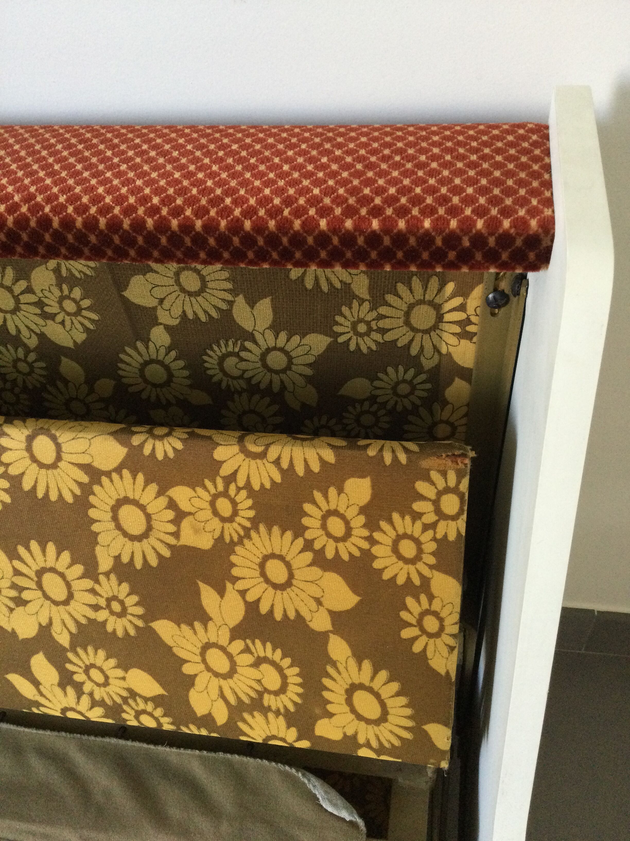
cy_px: 420
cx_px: 315
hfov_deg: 45.4
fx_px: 752
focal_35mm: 31
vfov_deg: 58.4
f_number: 2.4
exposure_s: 1/33
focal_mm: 3.3
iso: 160
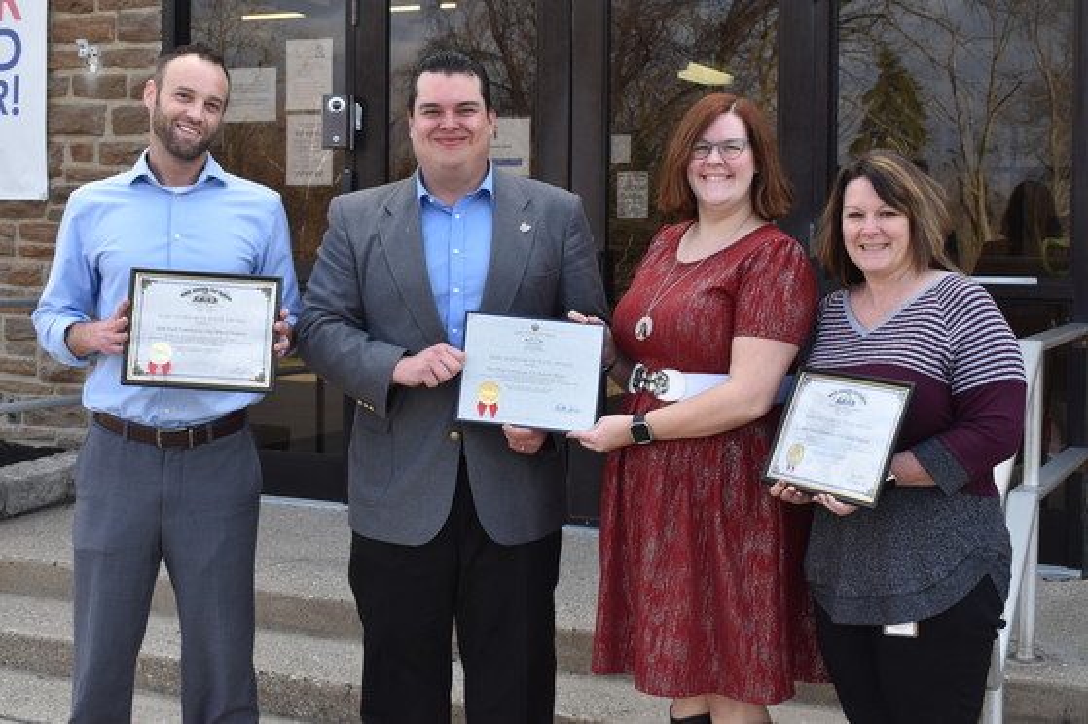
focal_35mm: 44
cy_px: 362
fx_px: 1314
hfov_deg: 45.0
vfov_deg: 30.8
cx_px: 544
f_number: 7.1
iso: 400
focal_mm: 29
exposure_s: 1/200
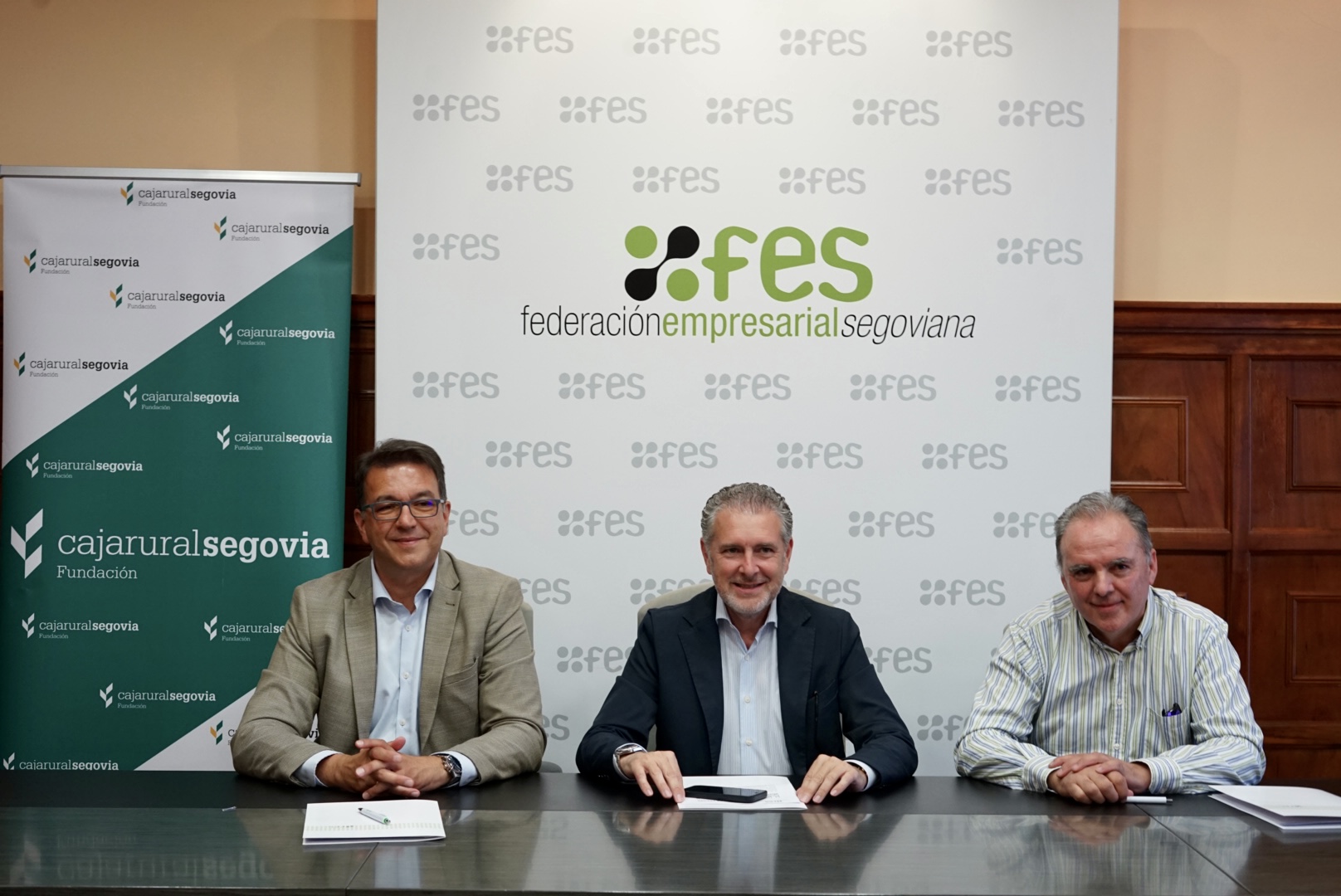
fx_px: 1864
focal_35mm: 50
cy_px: 448
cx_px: 670
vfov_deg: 27.0
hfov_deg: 39.6
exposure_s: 1/60
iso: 1600
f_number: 5.6
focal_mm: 50
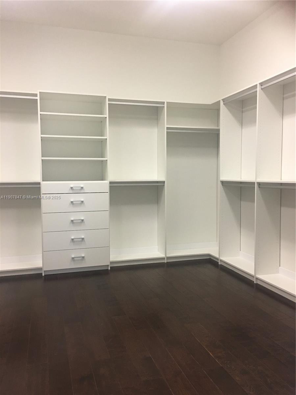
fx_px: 331
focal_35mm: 29
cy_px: 198
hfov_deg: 48.2
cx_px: 148
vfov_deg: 61.7
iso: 64
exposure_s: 1/15
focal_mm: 4.15
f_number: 2.2
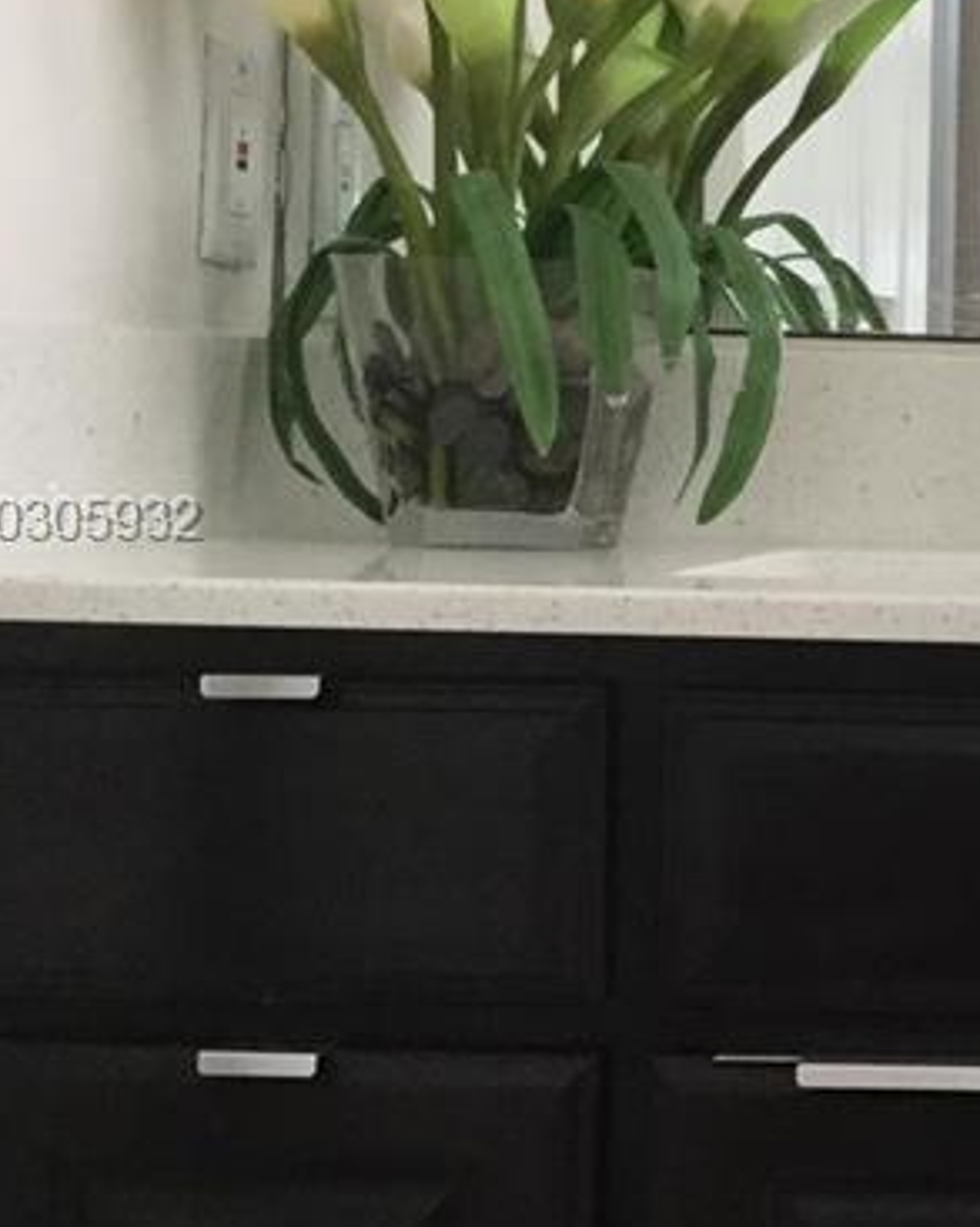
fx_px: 3594
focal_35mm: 99
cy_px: 525
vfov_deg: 19.4
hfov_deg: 14.6
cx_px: 1415
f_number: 2.4
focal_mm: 3.3
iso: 64
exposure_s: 1/30
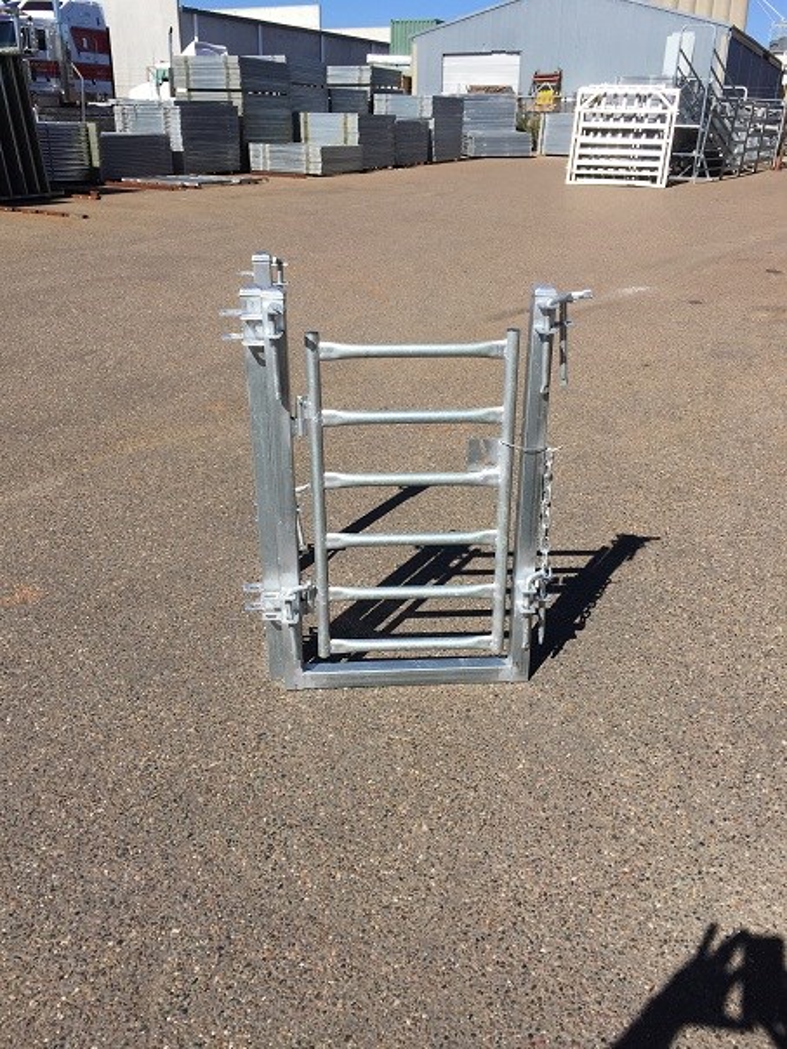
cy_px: 524
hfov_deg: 48.2
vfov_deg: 61.7
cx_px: 394
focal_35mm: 29
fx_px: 879
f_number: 2.2
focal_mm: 4.15
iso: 32
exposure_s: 1/2083
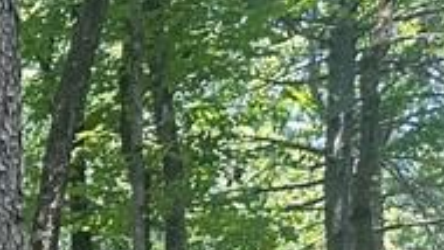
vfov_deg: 7.4
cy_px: 804
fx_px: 1660
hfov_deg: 12.0
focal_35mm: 141
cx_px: -650
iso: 80
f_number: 1.78
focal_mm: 6.86
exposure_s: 1/121
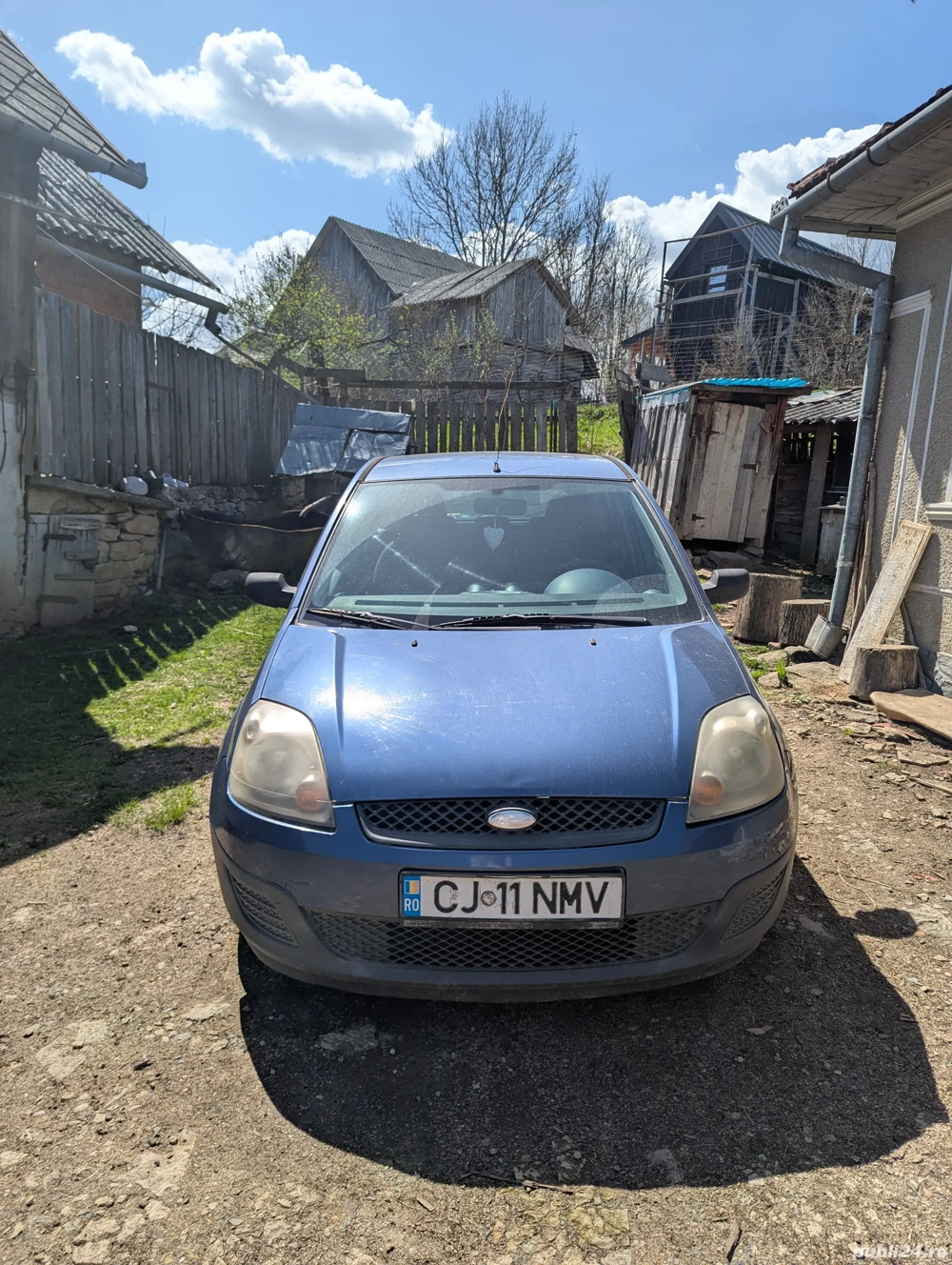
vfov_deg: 71.5
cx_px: 476
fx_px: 878
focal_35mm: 24
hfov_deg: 56.9
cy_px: 632
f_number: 1.85
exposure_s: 1/2179
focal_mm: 6.81
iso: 38
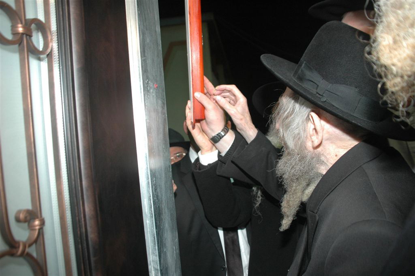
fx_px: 380
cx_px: 208
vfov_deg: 39.9
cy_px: 138
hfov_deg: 57.3
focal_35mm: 33
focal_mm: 22
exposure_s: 1/60
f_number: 5
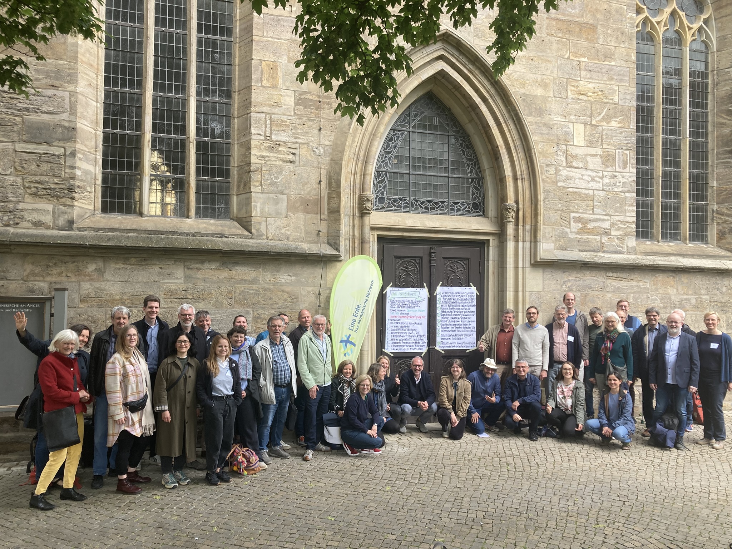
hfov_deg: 63.4
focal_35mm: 28
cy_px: 274
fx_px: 592
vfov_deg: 49.7
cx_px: 366
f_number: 1.8
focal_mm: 3.99
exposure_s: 1/470
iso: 20
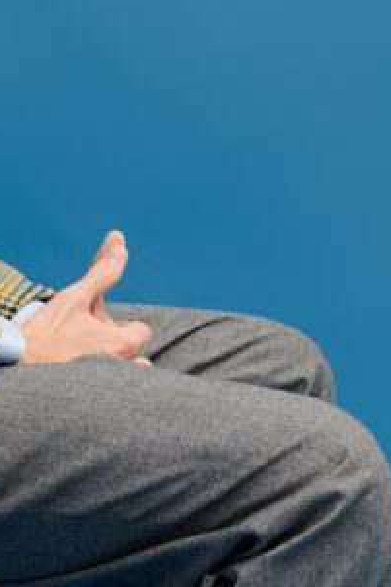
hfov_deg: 7.1
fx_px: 3115
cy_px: 183
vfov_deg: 10.8
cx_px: -27
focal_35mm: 191
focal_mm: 50
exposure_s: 1/160
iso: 160
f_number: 5
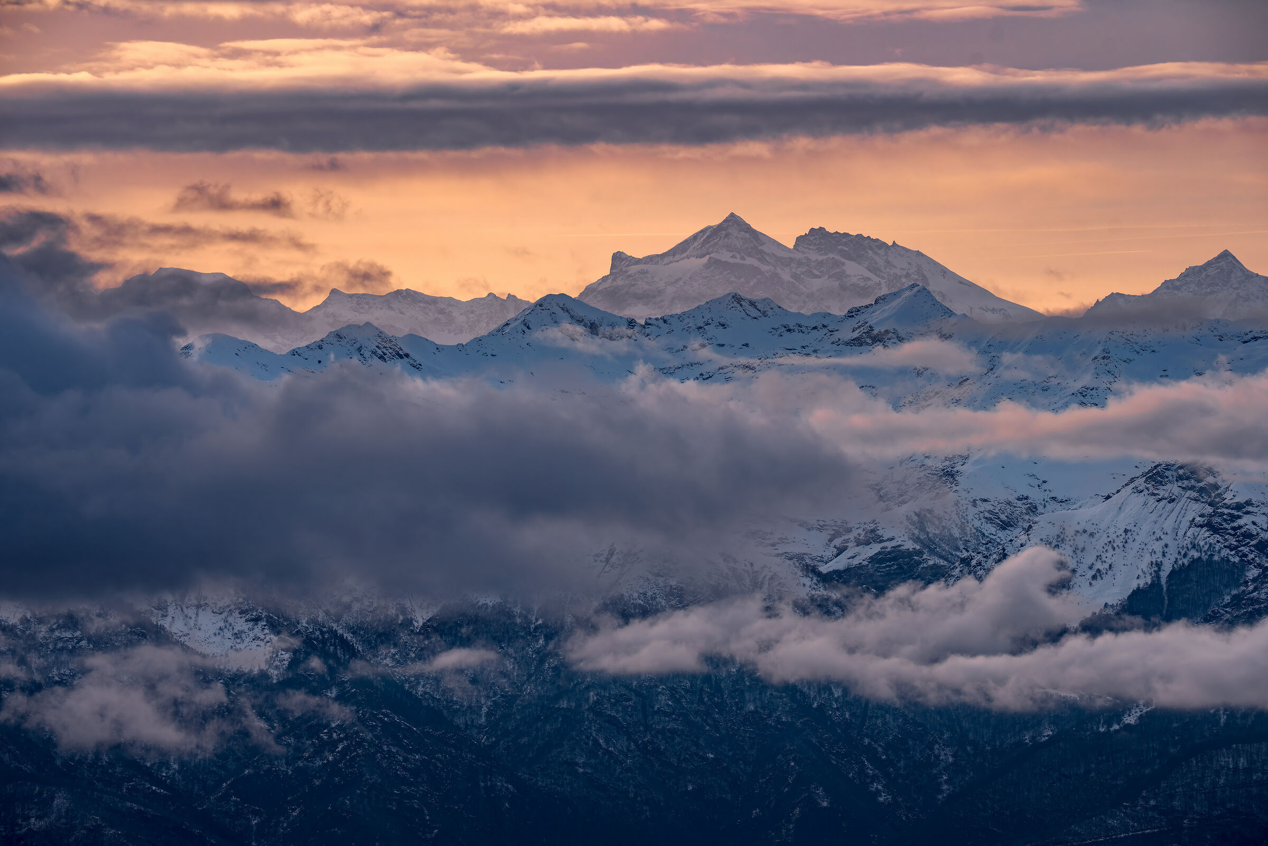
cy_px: 423
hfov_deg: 10.3
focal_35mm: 200
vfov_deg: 6.9
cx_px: 634
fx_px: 7044
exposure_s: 1/100
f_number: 8
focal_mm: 200
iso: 100
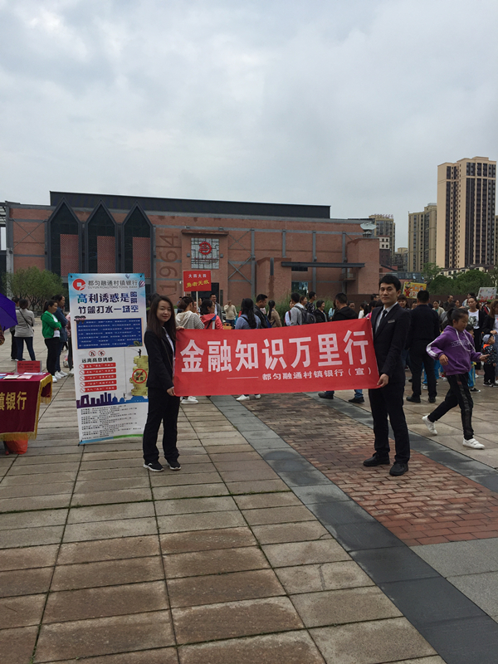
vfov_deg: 61.7
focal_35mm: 29
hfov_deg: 48.2
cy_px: 332
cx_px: 249
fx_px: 556
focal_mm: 4.15
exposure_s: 1/1130
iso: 32
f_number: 2.2
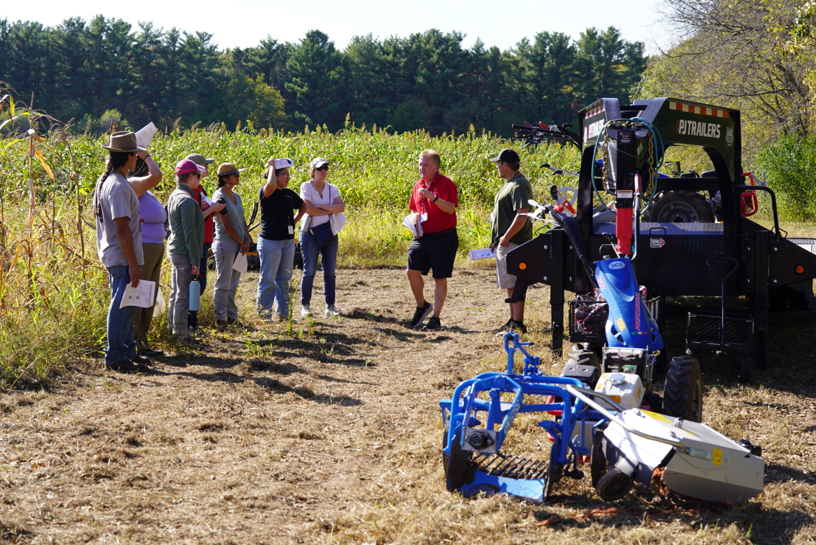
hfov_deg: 26.0
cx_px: 408
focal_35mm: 78
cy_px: 272
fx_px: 1769
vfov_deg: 17.5
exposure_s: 1/125
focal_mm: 78
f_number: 7.1
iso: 100
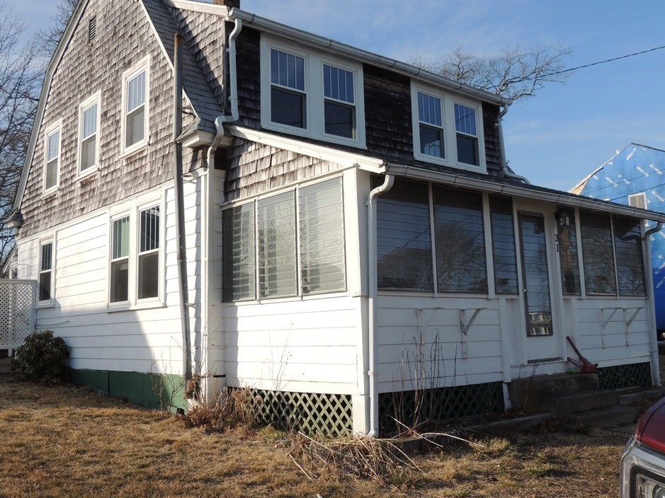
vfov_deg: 39.6
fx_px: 691
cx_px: 305
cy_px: 229
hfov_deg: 51.3
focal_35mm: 36
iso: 100
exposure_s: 1/1000
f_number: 3.2
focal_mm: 5.8
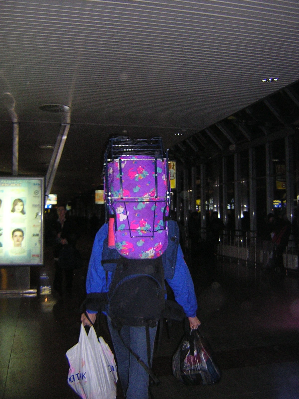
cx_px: 150
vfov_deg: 51.4
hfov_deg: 39.7
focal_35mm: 36
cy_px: 200
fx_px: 415
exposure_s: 1/60.1
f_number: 2.6
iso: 400
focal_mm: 4.7
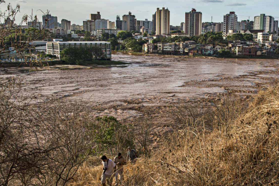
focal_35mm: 44
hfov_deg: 44.1
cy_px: 102
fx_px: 341
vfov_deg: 30.5
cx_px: 174
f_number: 11
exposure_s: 1/160
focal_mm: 32
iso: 320
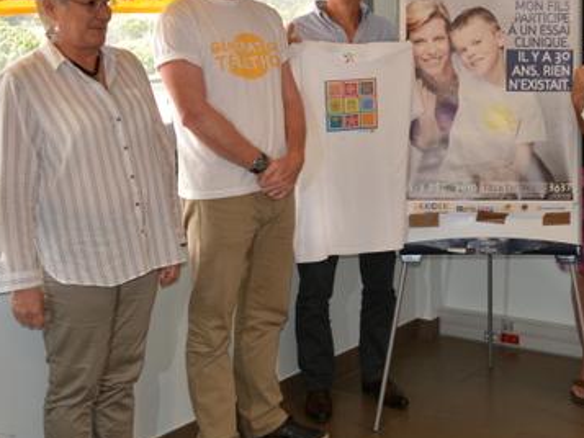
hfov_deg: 30.5
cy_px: 182
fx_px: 1046
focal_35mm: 62
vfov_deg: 23.6
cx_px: 463
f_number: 5.6
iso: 180
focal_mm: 24
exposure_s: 1/30
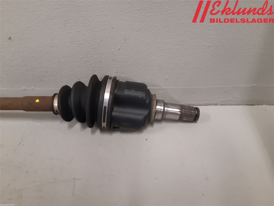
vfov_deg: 53.1
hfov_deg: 67.3
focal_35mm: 26
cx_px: 137
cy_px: 103
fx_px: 206
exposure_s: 1/50
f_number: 1.7
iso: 160
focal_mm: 3.93
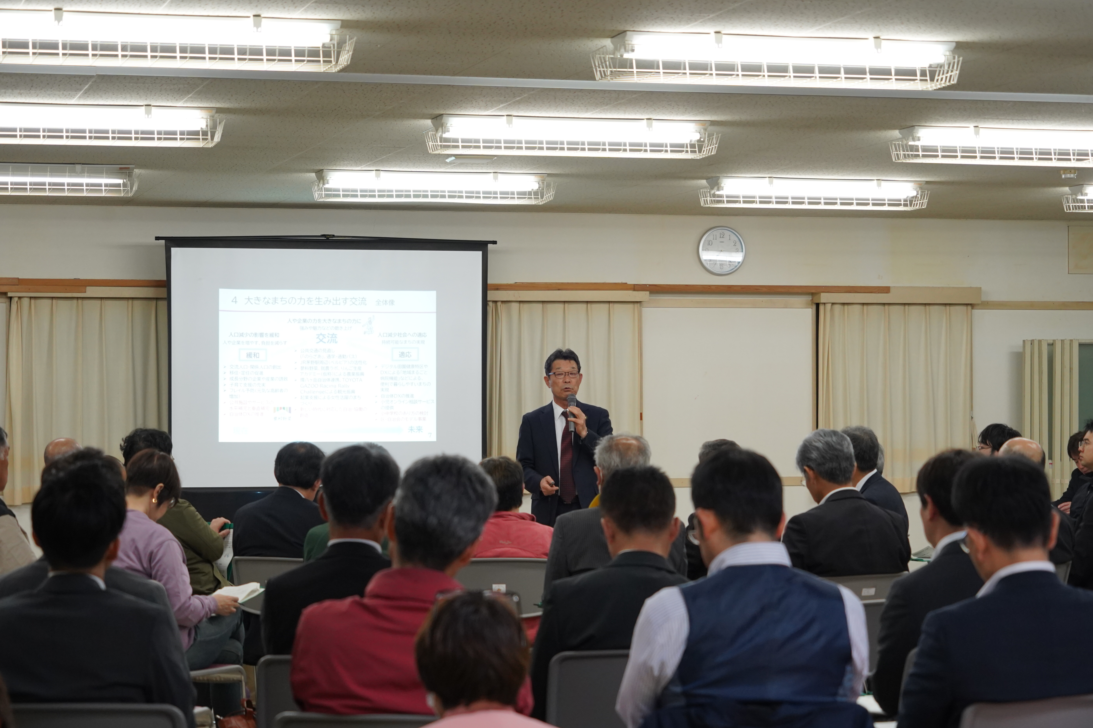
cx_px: 562
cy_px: 359
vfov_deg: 15.4
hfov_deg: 22.9
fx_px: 2702
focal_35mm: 89
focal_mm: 83
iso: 2000
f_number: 5.6
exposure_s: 1/125
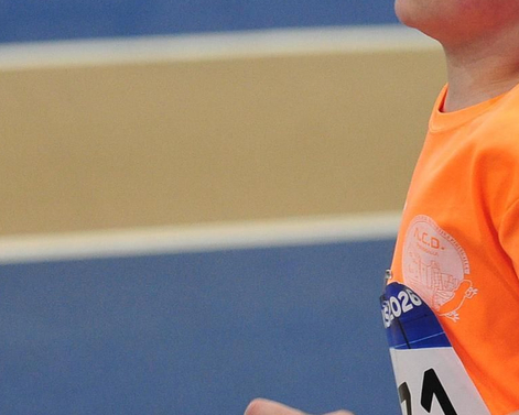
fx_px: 4993
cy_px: 124
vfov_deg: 4.8
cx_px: 572
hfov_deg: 5.9
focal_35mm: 325
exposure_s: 1/500
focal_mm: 102
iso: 3200
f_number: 2.8
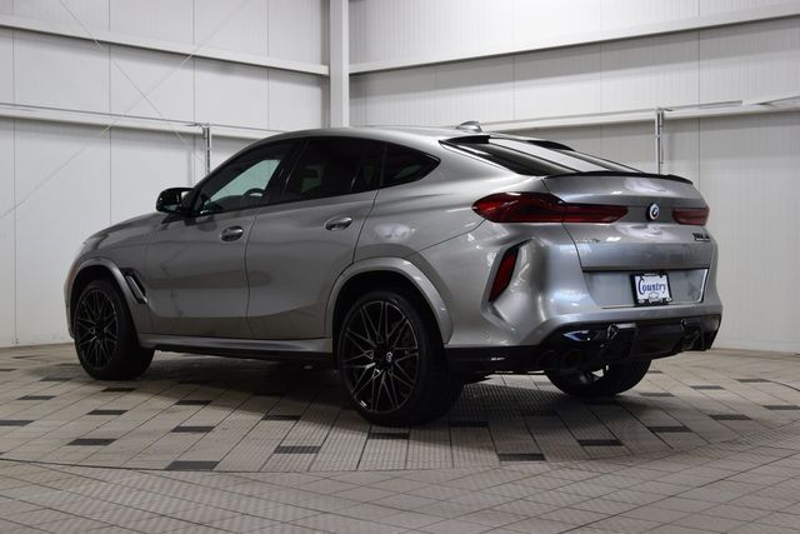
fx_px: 1200
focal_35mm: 54
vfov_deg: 25.1
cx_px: 400
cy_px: 267
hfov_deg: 36.9
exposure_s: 1/25
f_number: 6.3
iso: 400
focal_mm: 36
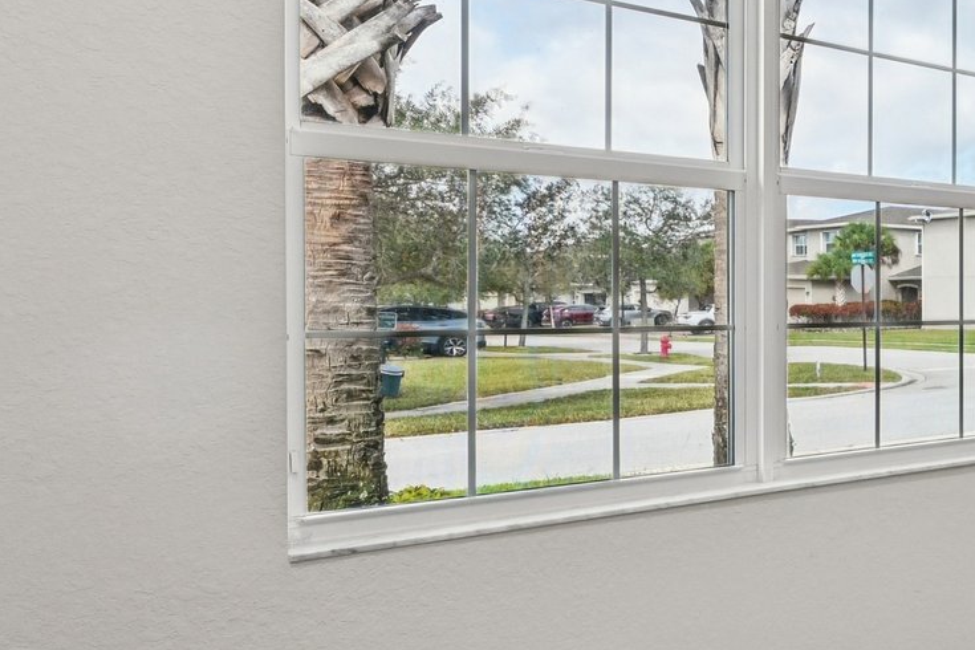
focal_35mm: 39
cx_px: 1336
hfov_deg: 32.8
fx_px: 1056
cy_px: 316
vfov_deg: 34.2
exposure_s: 1/320
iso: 1600
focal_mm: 14
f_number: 8
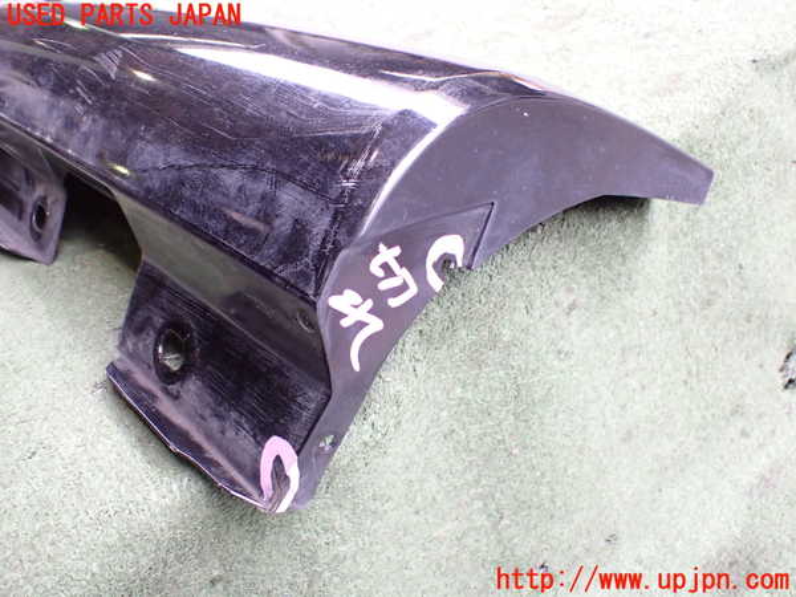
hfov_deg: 60.0
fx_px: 690
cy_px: 298
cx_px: 398
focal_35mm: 30
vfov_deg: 46.8
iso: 500
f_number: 2.3
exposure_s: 1/125
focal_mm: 5.4
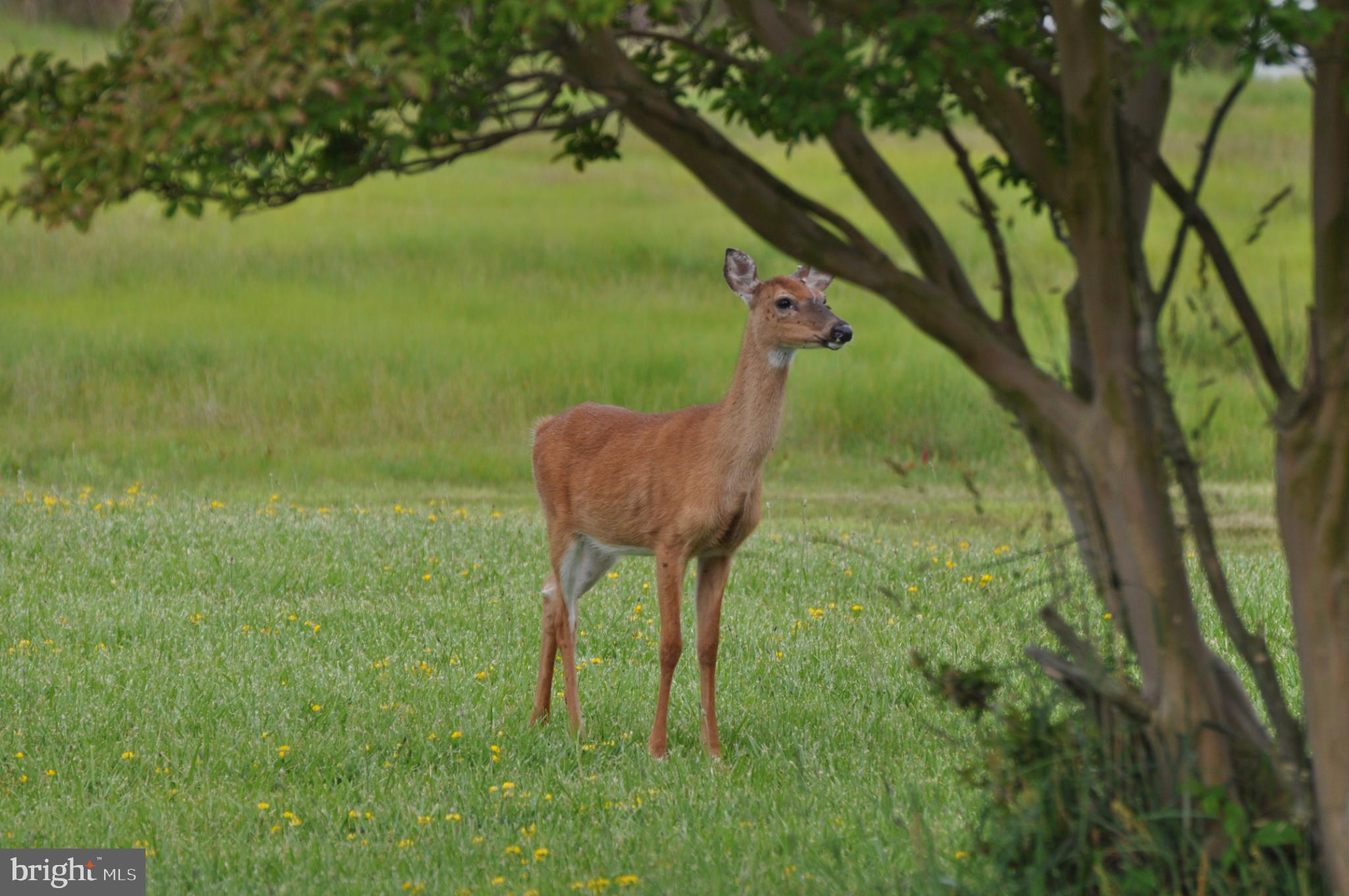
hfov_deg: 6.5
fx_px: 11789
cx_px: 674
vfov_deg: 4.4
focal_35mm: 315
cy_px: 448
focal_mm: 210
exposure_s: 1/1000
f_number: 5.3
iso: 400
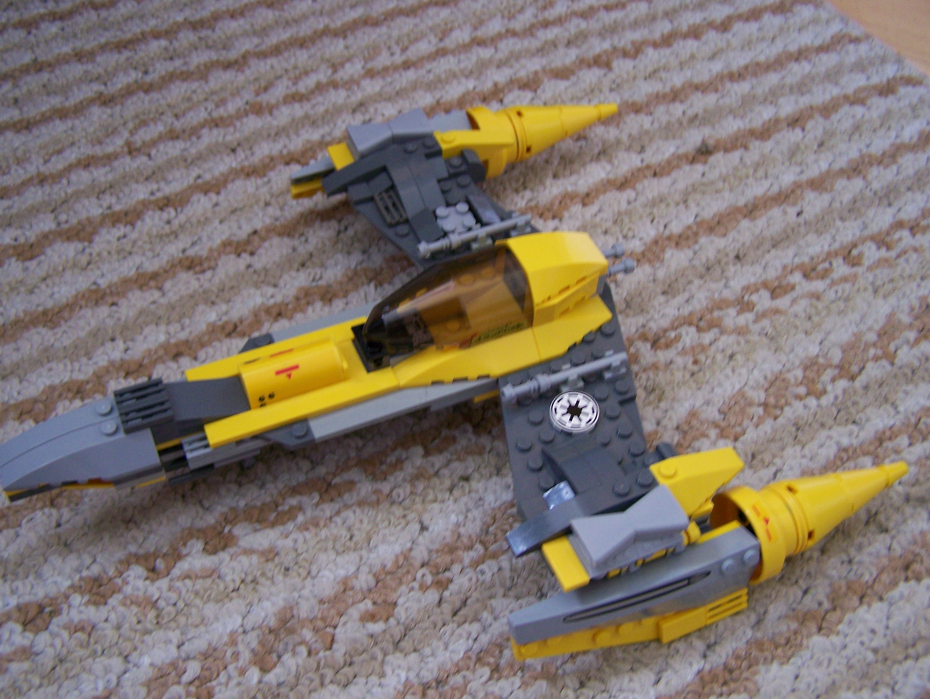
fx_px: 1022
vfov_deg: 37.8
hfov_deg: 48.9
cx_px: 465
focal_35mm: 38
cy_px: 350
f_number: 2.8
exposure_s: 1/10
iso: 160
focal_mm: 6.3
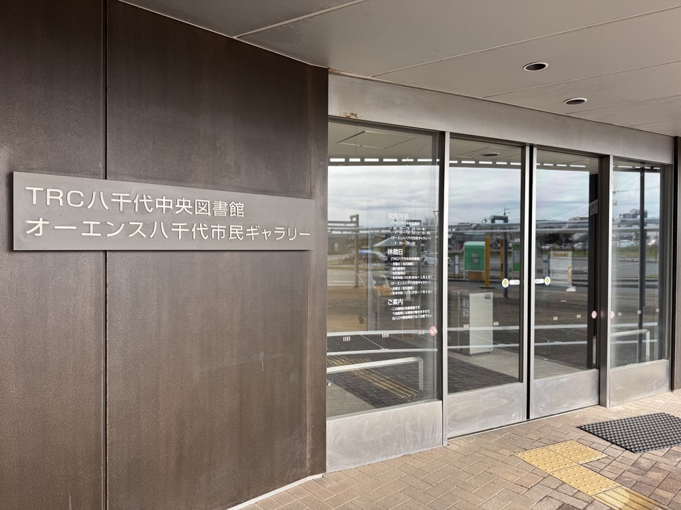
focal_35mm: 24
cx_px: 340
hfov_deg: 71.6
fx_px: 472
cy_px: 255
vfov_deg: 56.8
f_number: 1.78
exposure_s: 1/593
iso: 80
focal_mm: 6.76
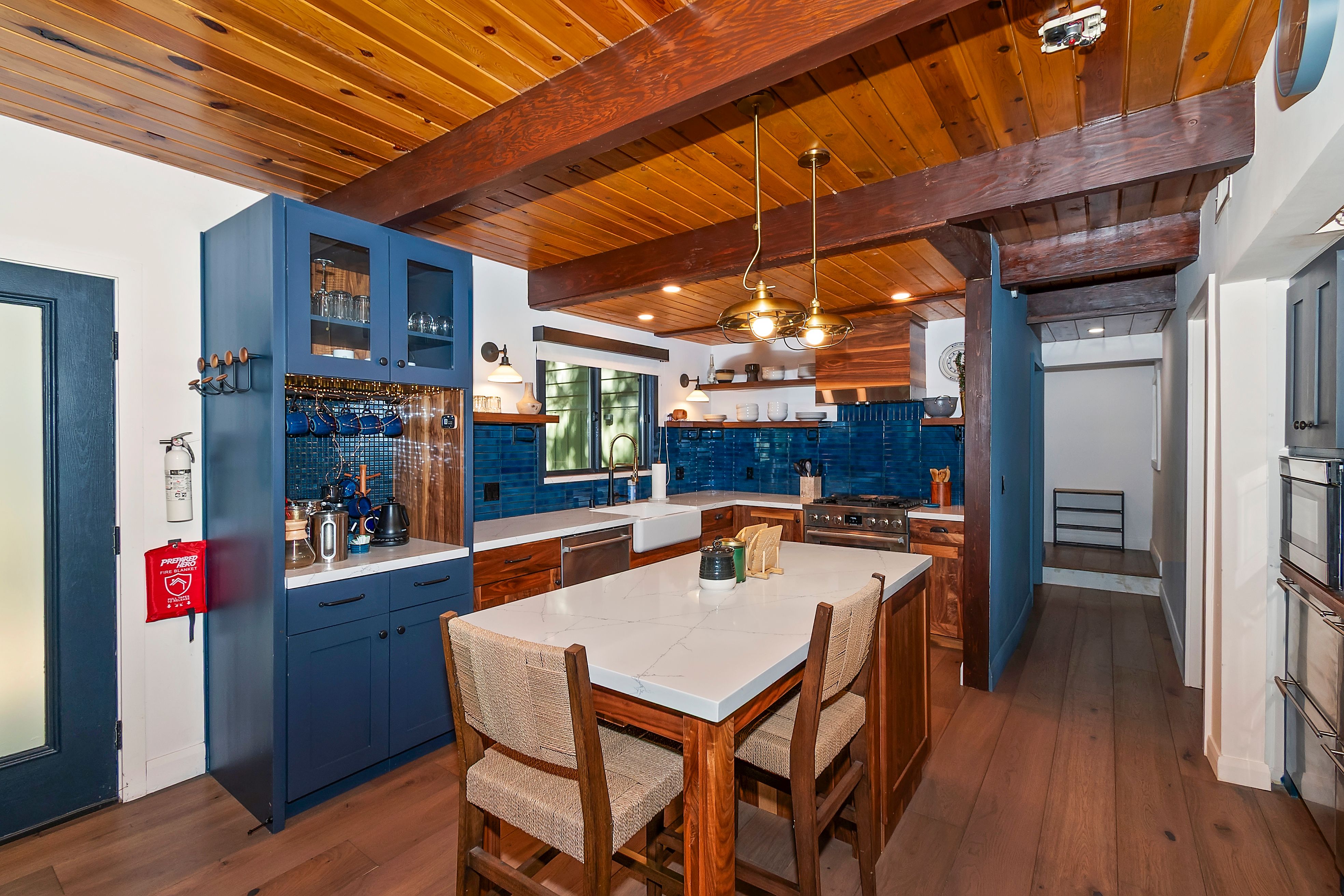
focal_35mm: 15
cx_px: 672
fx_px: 560
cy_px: 448
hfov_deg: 100.4
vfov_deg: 77.3
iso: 400
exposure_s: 1/30
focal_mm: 10
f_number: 8
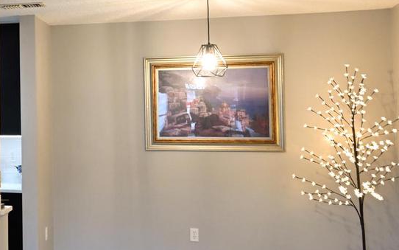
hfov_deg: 28.1
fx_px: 707
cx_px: -60
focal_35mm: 65
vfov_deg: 19.9
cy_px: 81
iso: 1100
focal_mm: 24
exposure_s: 1/25
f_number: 8
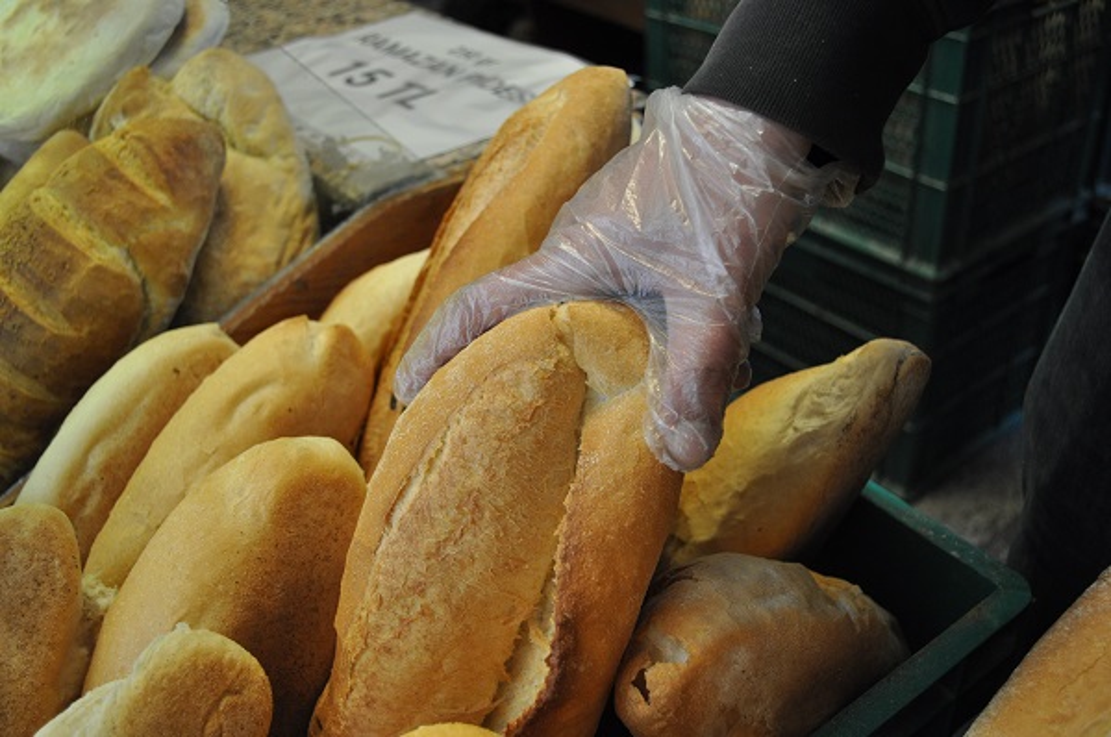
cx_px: 556
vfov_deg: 36.8
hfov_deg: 53.2
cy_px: 368
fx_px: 1109
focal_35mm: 36
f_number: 4
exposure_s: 1/30
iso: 900
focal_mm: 24
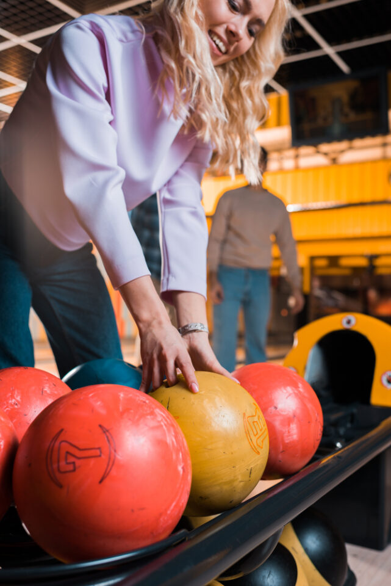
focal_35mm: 35
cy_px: 293
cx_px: 196
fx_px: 570
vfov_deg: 54.4
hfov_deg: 37.9
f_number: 3.5
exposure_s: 1/200
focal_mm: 35
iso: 100
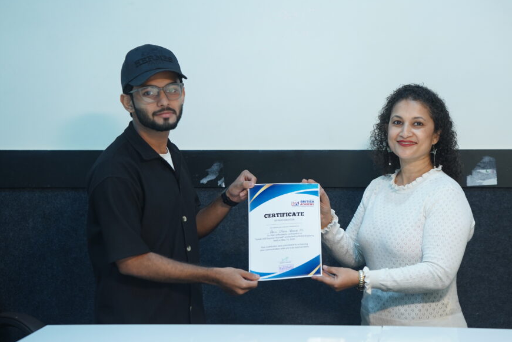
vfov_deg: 13.7
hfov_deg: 20.4
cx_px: 301
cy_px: 157
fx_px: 1423
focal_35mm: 100
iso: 1250
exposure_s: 1/160
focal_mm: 85
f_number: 2.8
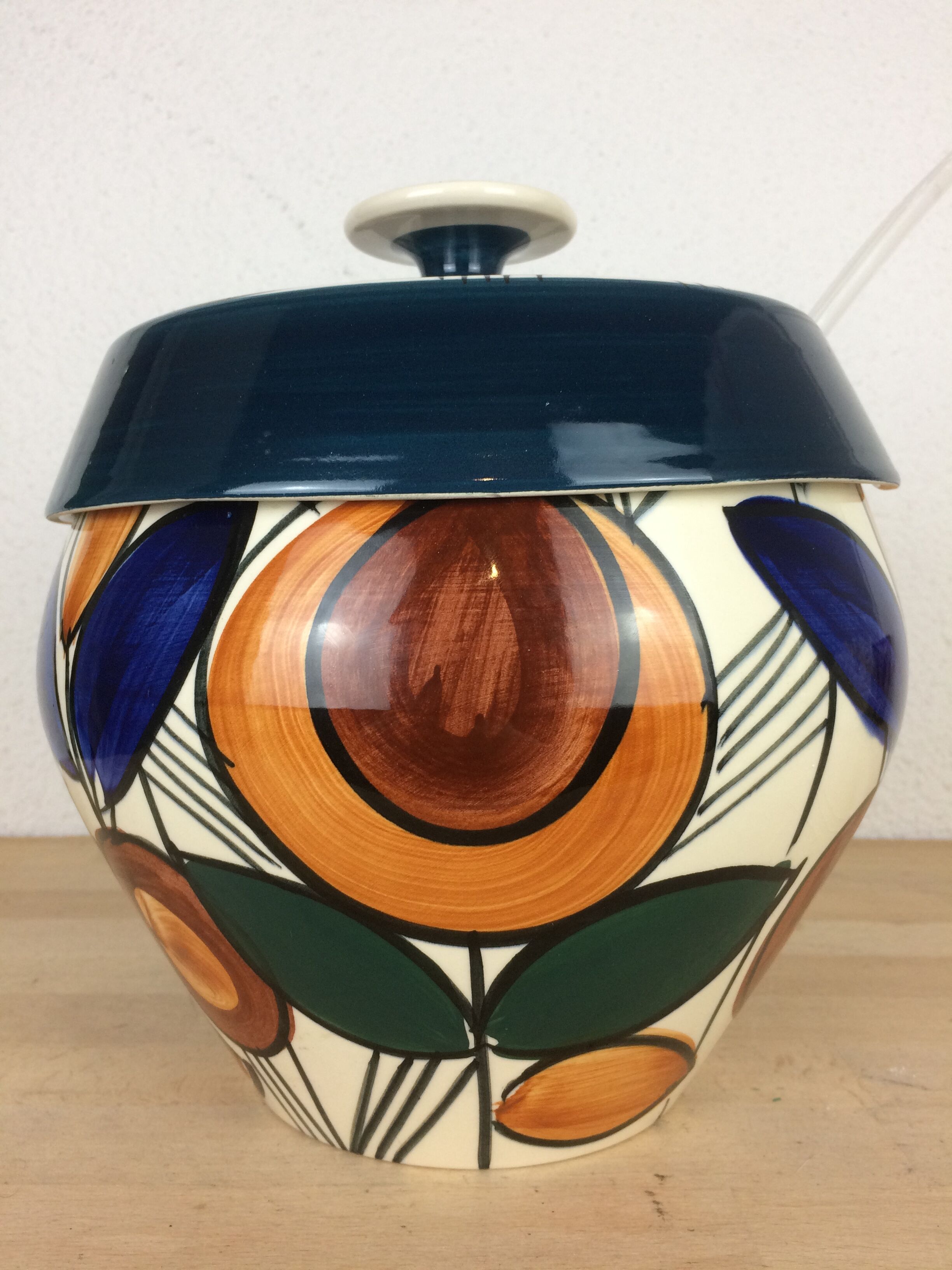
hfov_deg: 48.2
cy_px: 635
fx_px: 1063
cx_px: 476
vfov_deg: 61.7
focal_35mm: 29
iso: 64
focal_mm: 4.15
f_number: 2.2
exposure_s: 1/100
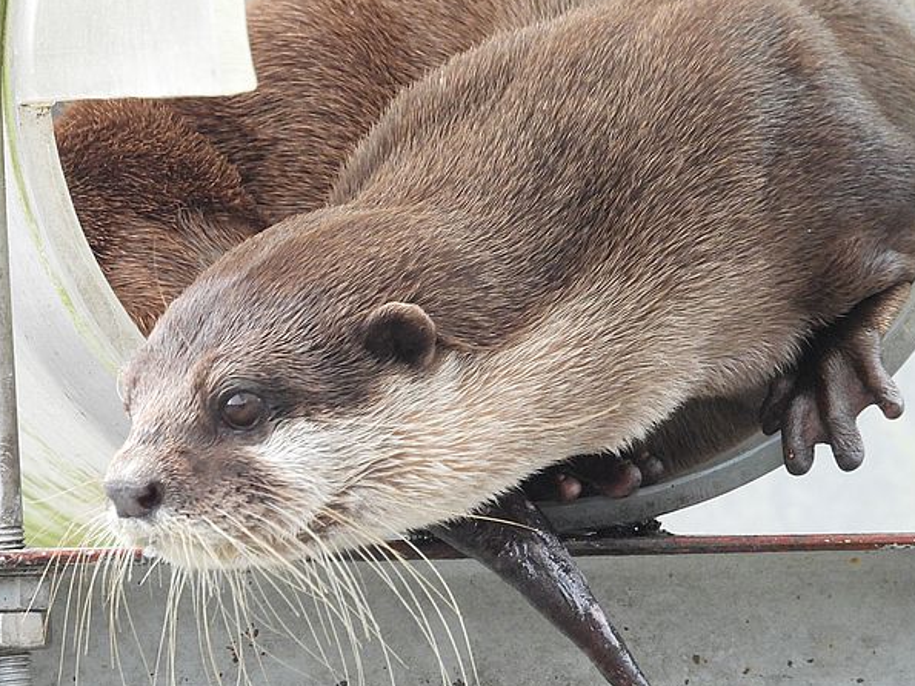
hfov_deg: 1.5
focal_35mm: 1344
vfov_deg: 1.1
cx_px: 369
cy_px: 281
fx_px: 35519
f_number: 5.6
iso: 720
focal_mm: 178
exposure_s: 1/125
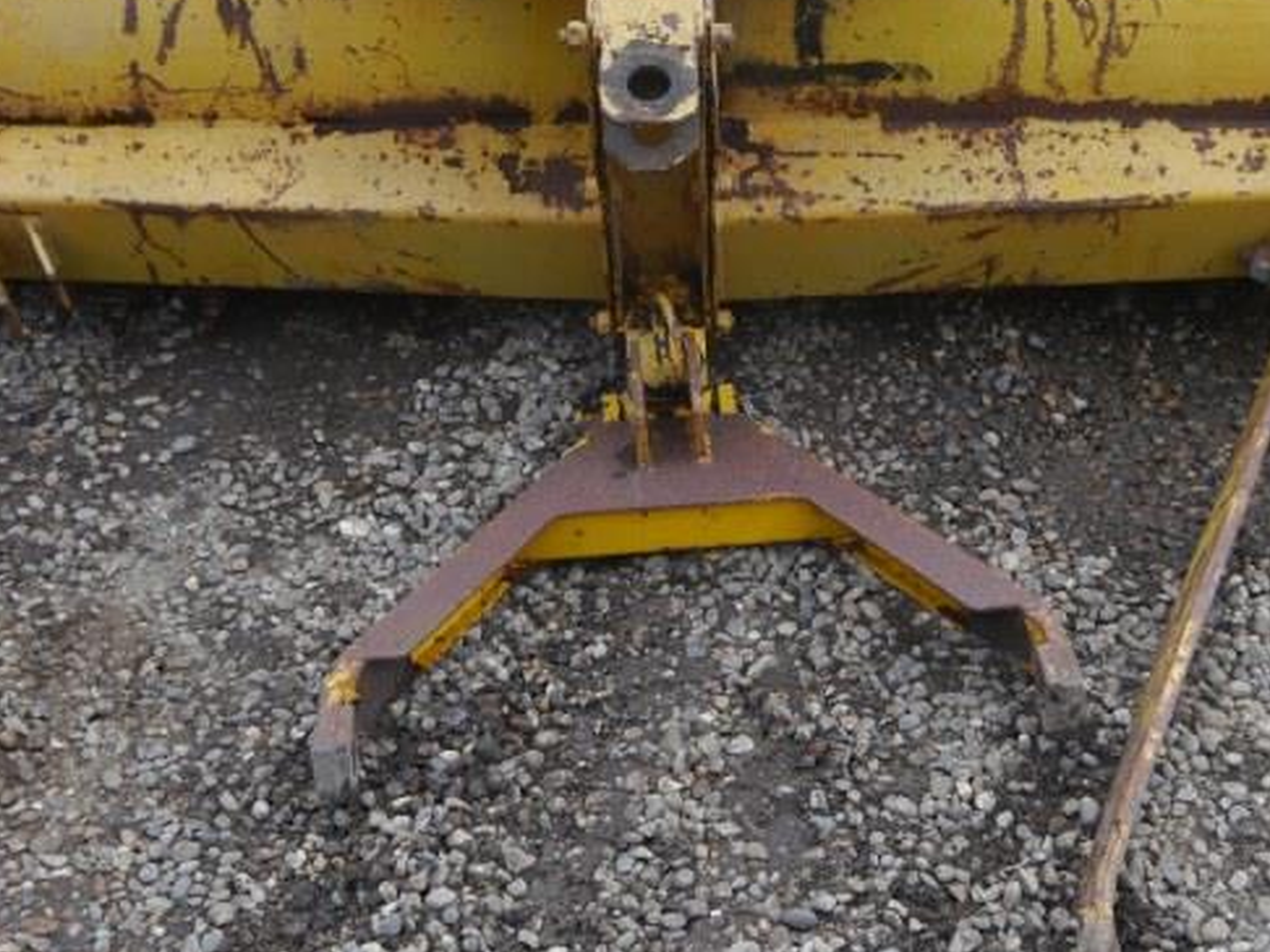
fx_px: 2164
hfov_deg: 32.7
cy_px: 296
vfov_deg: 24.6
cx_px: 732
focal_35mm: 59
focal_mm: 14
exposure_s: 1/100
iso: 160
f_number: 3.5
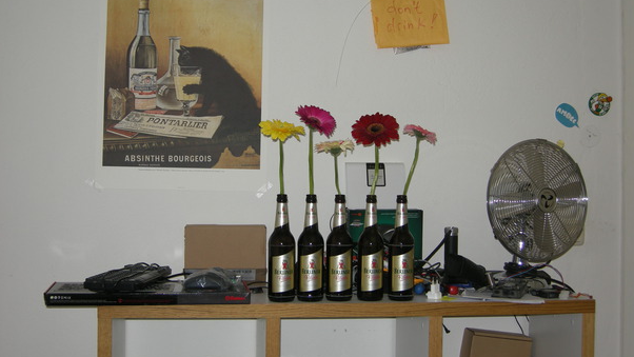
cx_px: 317
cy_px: 141
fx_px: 891
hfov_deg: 39.2
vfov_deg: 22.6
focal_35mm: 53
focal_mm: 10.1
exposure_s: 1/30
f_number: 3.1
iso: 64
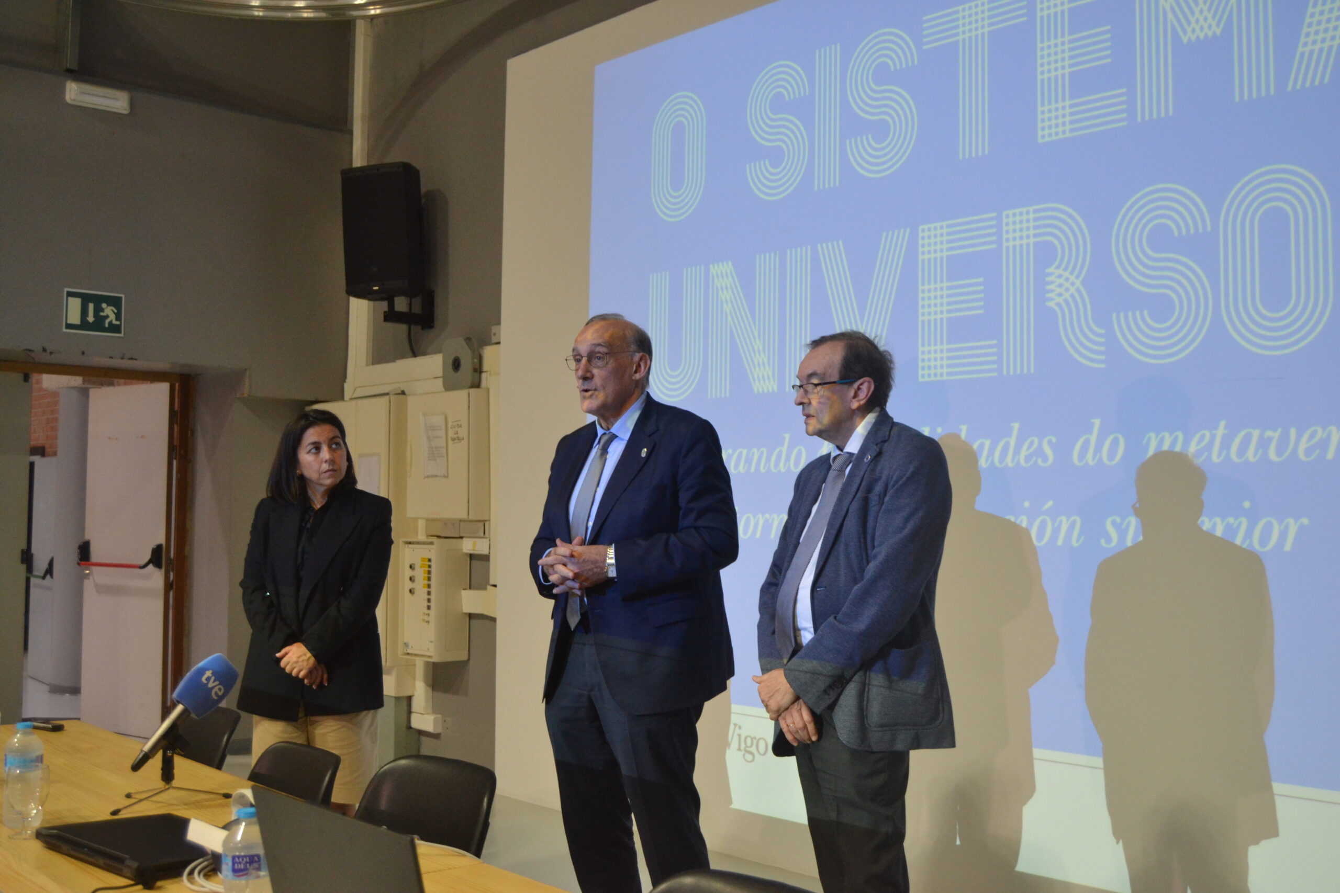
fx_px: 1340
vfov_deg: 36.9
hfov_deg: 53.1
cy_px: 446
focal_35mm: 36
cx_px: 670
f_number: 3.8
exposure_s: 1/60
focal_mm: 24
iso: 1000
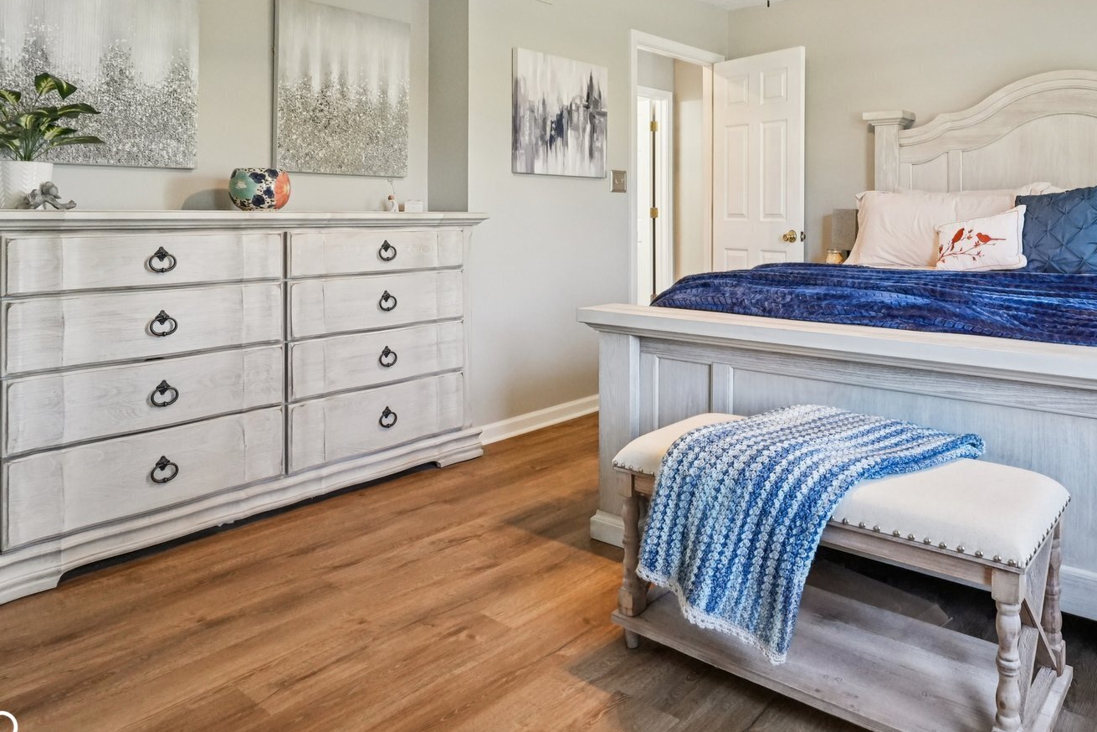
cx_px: 764
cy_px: 214
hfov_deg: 68.7
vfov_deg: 49.9
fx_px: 762
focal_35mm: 25
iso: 1250
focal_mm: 16
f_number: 8
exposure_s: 1/30
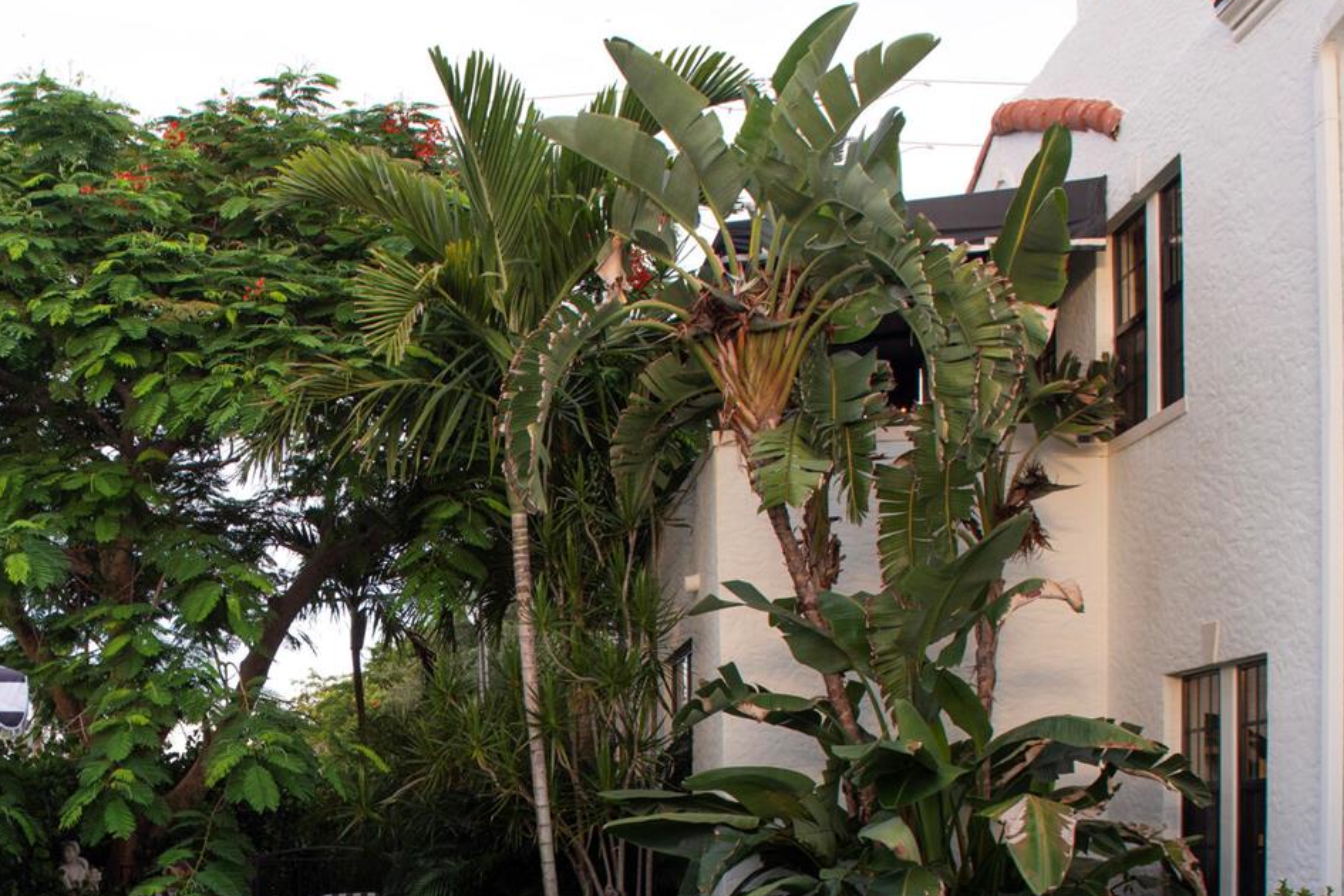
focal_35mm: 52
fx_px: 1941
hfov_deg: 36.7
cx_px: 243
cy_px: 932
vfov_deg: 24.6
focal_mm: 24
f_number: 6.3
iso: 500
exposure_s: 1/125
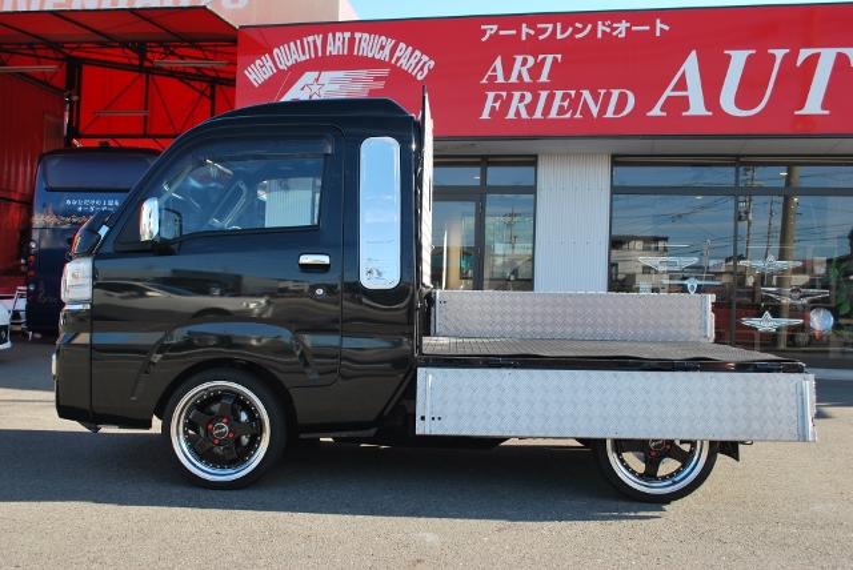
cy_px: 285
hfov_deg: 53.1
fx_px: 854
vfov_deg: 36.9
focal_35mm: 36
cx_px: 426
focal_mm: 24
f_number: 5.6
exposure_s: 1/125
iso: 110
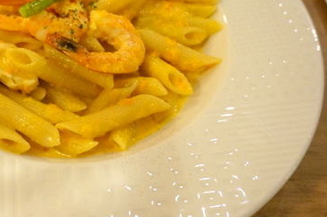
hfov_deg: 37.7
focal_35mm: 51
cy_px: 83
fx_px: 462
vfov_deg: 26.4
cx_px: 70
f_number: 4
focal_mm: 19
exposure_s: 1/60
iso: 2500
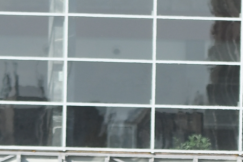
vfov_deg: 1.7
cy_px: 278
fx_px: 5358
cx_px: 371
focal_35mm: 794
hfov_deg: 2.6
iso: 200
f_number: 4
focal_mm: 86
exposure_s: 1/1600
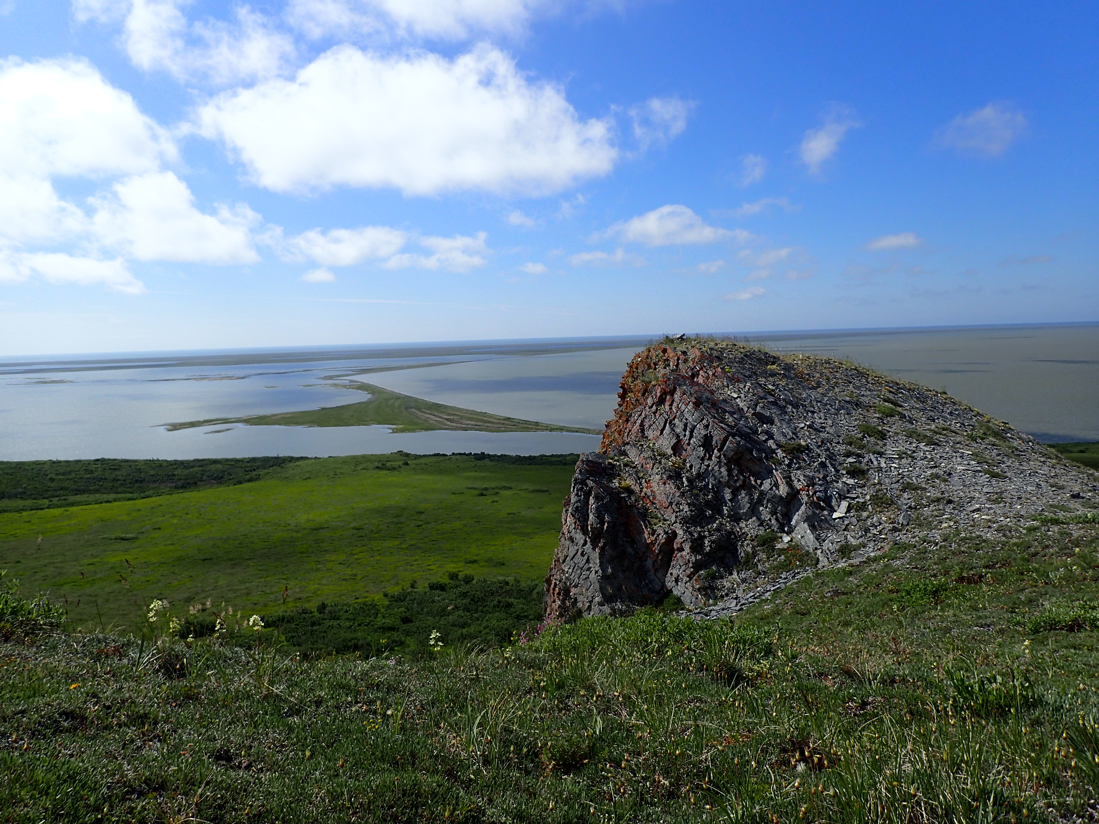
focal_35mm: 25
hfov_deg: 69.4
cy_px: 412
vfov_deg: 54.9
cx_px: 550
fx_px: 794
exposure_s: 1/250
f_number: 8
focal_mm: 4.5
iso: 100
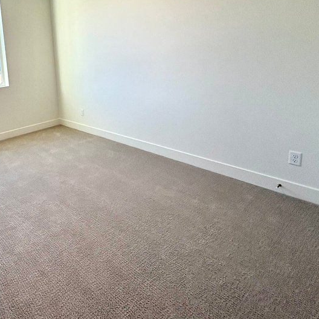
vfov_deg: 62.3
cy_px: 91
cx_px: 50
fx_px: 250
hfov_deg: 58.3
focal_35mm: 24
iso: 64
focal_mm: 2.22
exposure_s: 1/133
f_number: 2.2
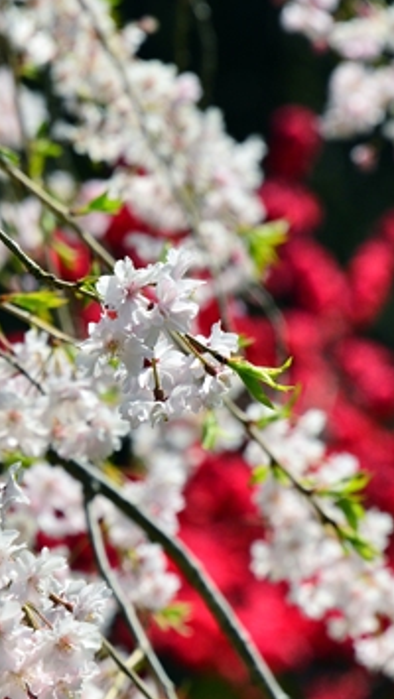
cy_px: 547
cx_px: -43
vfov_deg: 3.0
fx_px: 13153
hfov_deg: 1.7
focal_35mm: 709
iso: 400
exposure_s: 1/640
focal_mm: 300
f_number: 13
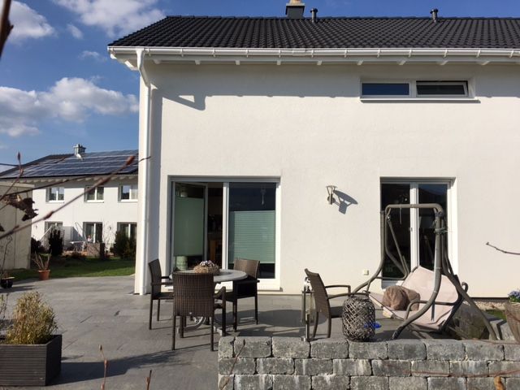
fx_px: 436
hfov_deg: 61.7
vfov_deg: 48.2
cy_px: 195
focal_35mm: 29
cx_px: 260
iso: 25
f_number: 2.2
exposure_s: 1/2331
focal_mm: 4.15
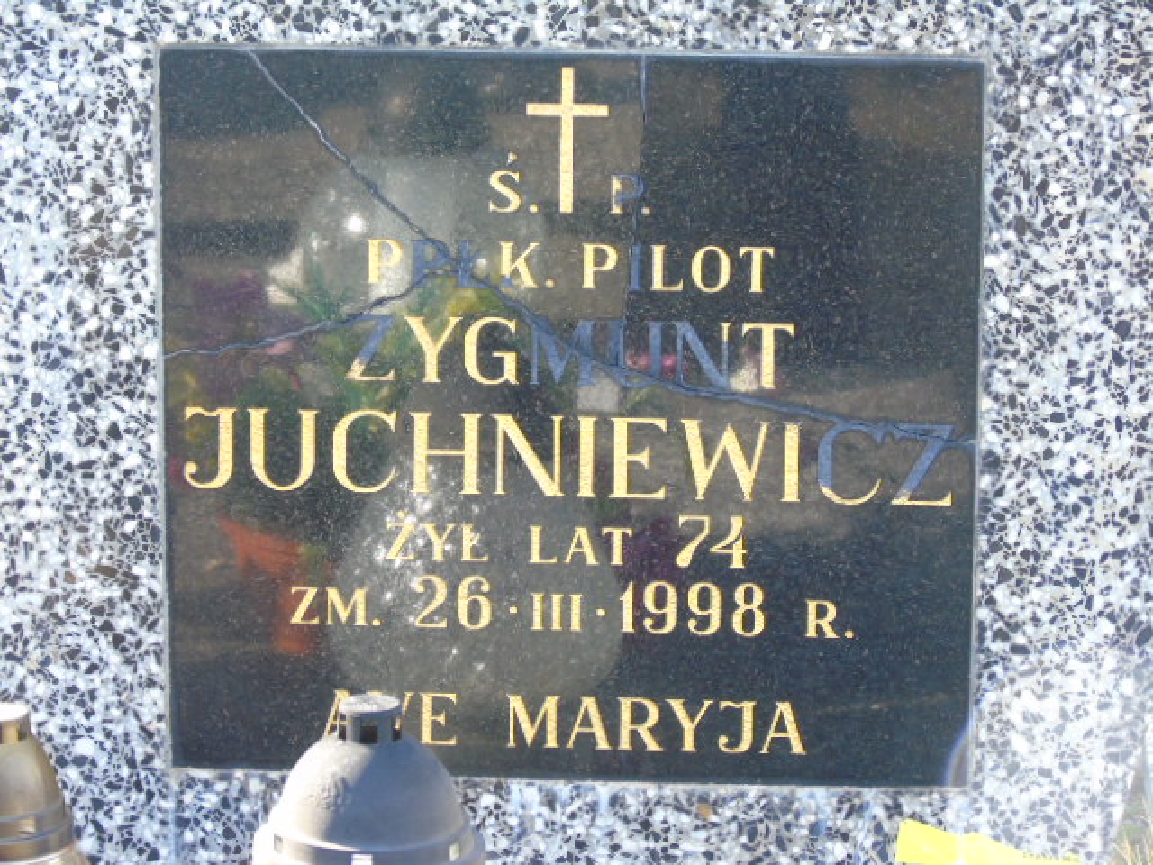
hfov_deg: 12.2
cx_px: 576
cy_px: 432
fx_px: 5396
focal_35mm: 162
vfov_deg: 9.2
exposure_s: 1/125
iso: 400
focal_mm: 29
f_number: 4.9
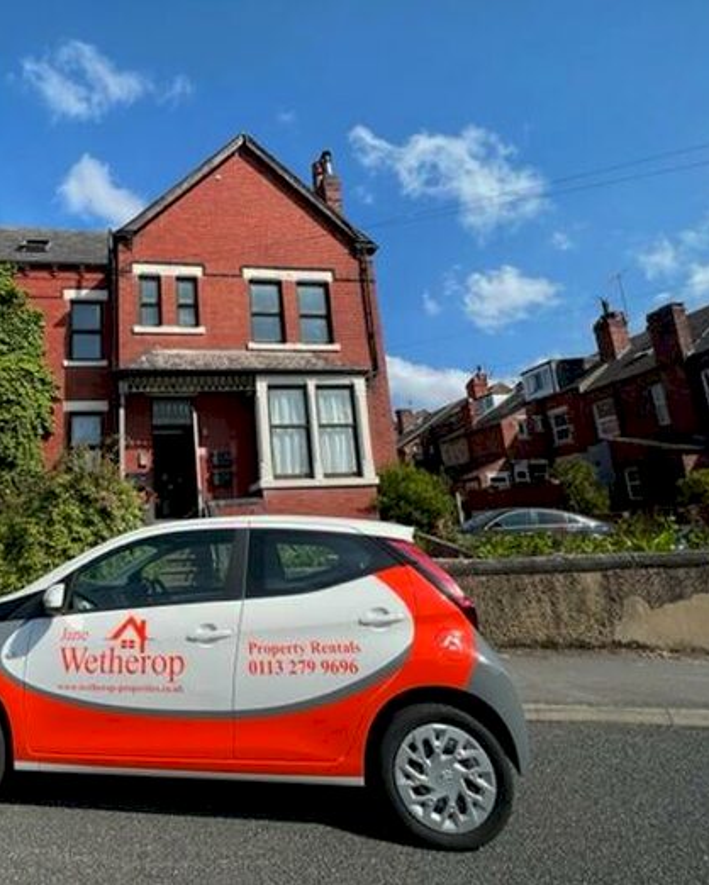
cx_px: 210
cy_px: 443
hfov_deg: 73.5
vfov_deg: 89.6
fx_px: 446
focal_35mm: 17
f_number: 1.8
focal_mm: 1.57
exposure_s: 1/1449
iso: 32
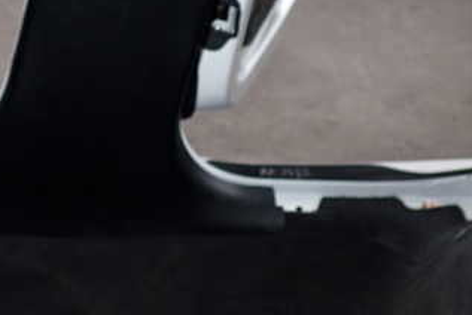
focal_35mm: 59
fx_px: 774
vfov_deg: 22.6
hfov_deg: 32.9
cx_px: 89
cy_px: 43
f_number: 6.3
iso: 200
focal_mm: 5.4
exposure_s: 1/30
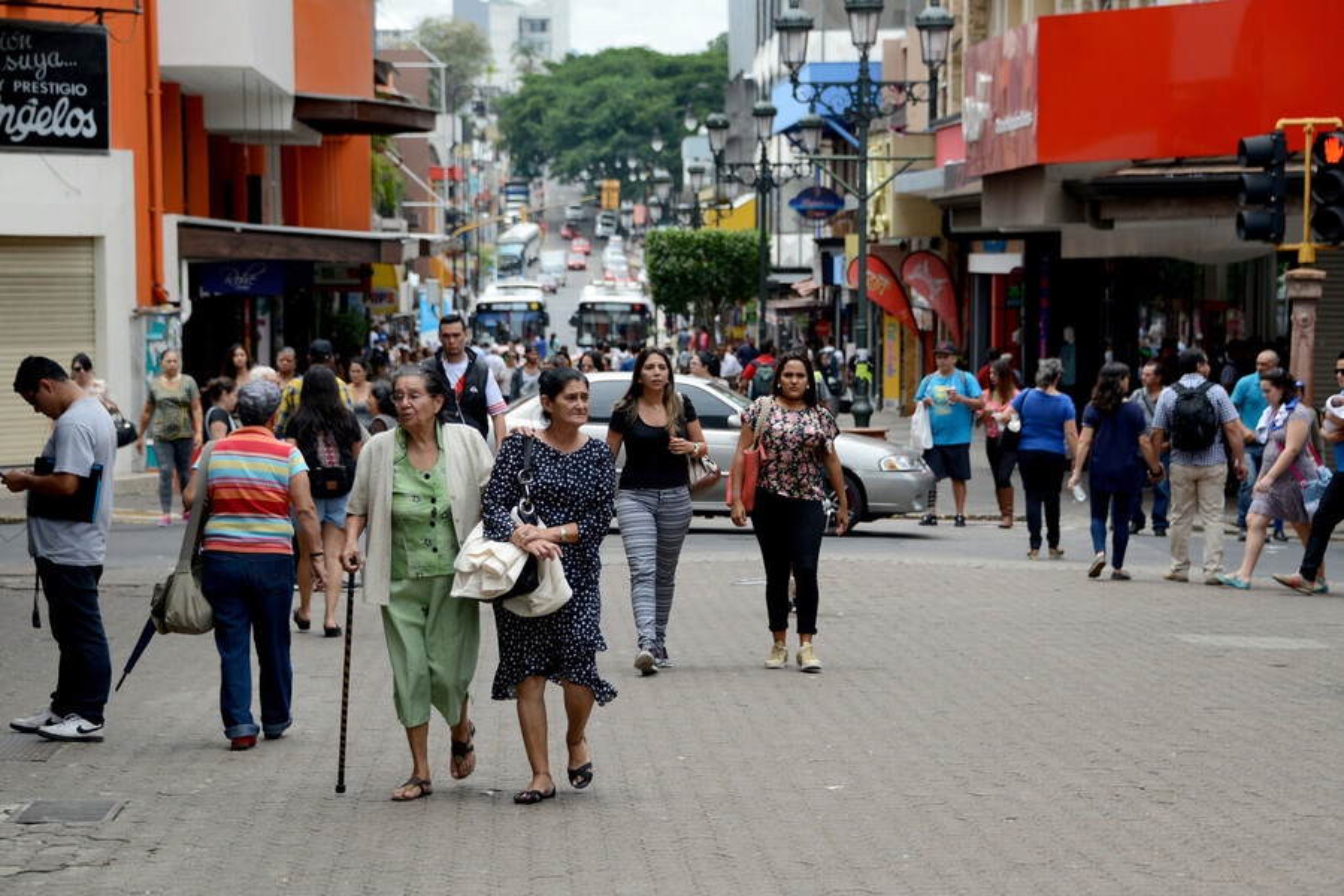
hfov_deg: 20.8
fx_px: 3658
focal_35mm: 98
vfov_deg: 14.0
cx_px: 672
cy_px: 448
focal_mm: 98
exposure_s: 1/1250
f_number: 5.3
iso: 400
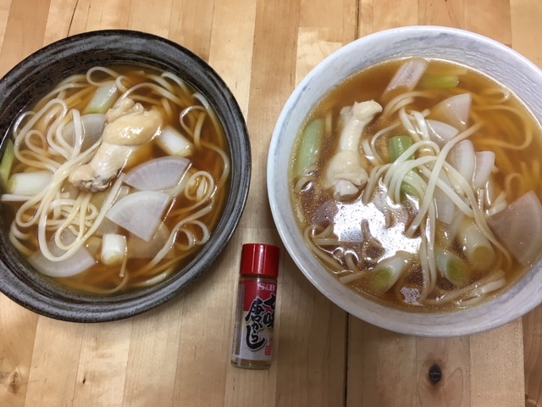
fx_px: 454
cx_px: 271
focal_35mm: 29
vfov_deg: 48.2
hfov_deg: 61.7
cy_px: 204
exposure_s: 1/30
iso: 50
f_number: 2.2
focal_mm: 4.15
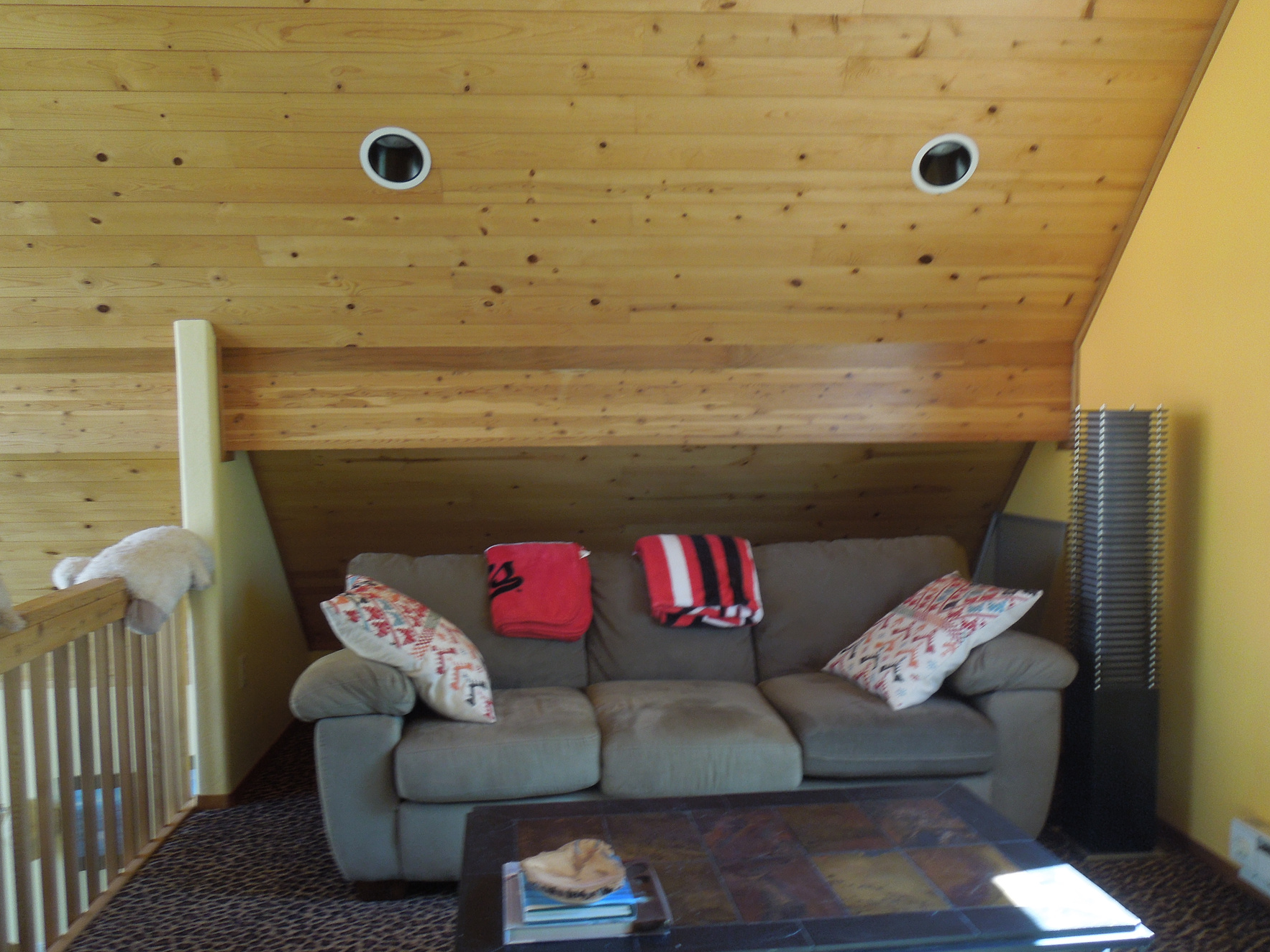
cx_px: 632
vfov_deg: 48.2
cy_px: 507
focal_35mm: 29
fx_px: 1064
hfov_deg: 61.7
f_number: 3.3
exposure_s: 1/30
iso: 140
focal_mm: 4.5
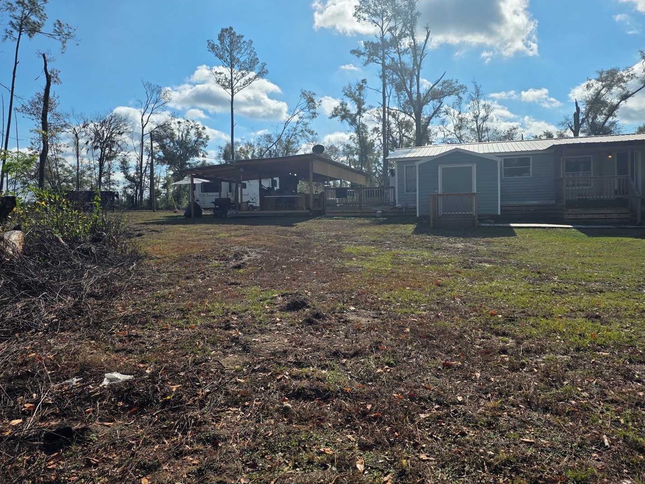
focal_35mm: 26
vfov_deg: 53.0
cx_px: 342
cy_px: 217
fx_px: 485
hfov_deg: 67.2
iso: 40
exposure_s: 1/7944
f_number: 1.7
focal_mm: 6.25
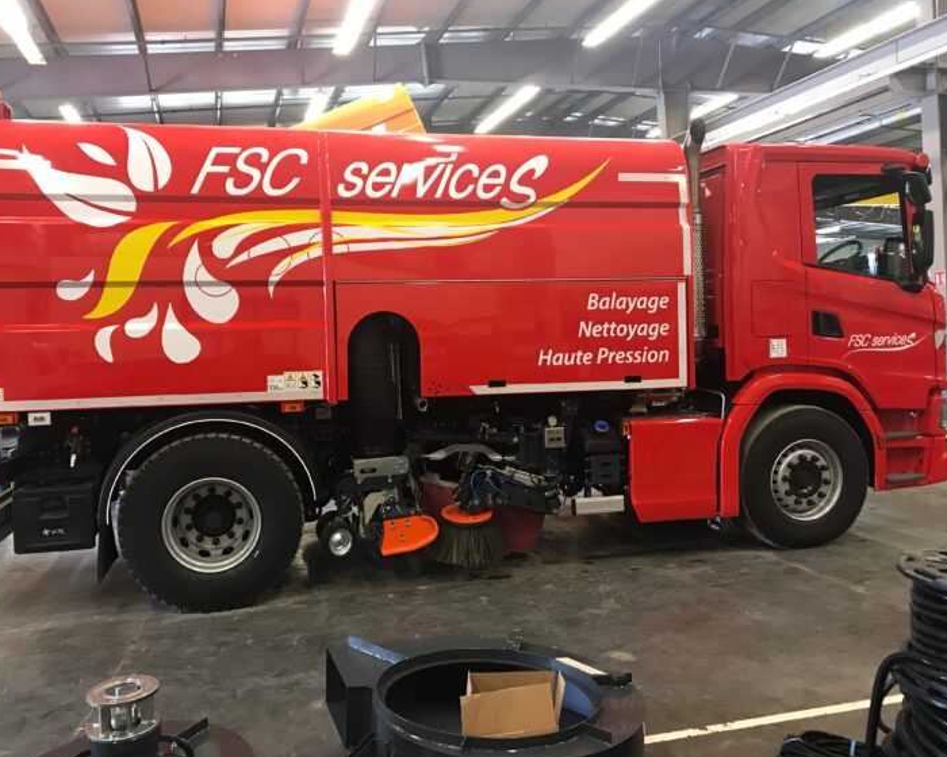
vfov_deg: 48.5
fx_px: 841
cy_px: 376
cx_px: 437
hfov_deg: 58.7
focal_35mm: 30
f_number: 1.8
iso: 80
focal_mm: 3.99
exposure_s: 1/17
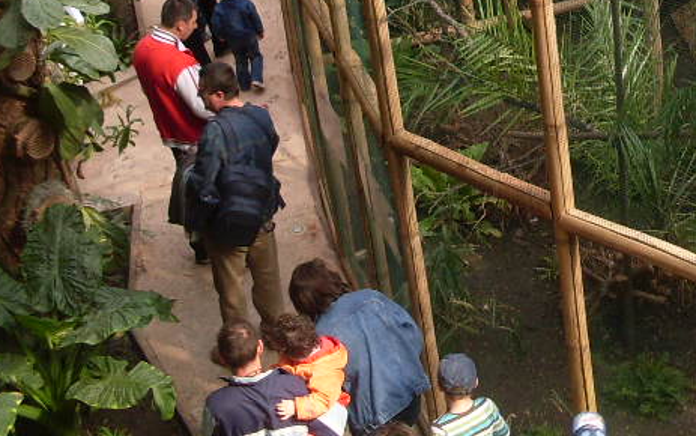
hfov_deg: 22.5
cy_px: -117
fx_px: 1689
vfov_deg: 14.2
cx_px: 676
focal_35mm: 89
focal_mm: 6.3
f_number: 2.8
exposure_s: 1/90
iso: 100
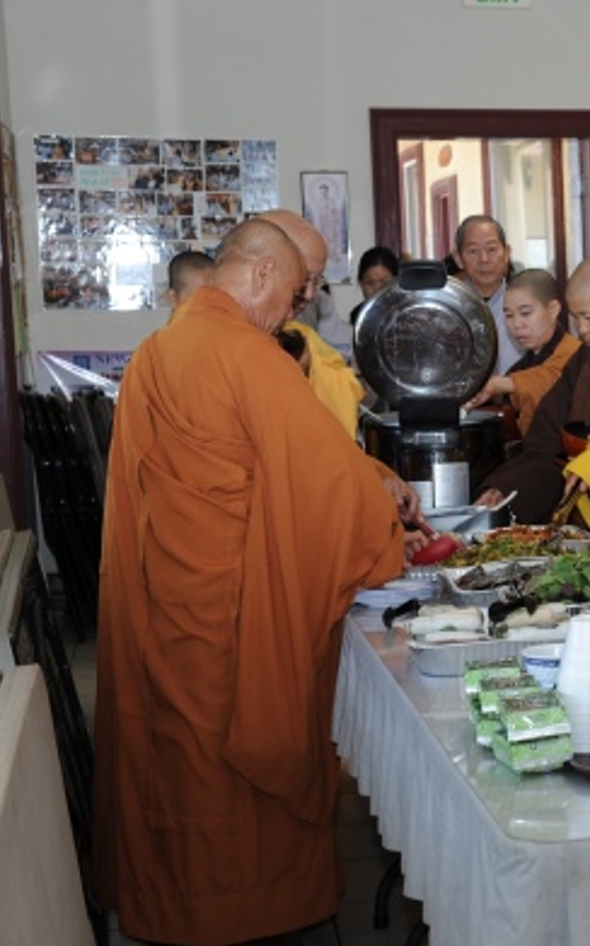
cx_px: 738
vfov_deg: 25.8
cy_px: 471
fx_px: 2060
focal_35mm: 80
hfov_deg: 15.6
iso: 400
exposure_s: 1/50
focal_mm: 48
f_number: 5.6
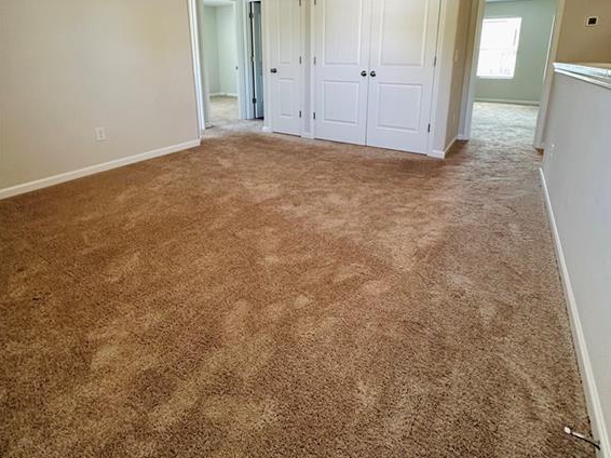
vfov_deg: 65.9
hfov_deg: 84.7
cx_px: 308
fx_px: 335
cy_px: 136
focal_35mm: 19
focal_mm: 2.22
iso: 320
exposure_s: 1/120
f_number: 2.2
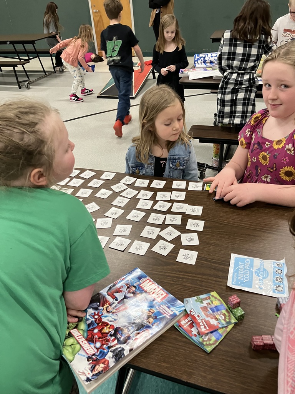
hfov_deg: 49.7
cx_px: 148
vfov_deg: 63.4
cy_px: 197
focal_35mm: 28
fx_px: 318
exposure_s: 1/60
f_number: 1.8
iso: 200
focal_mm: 3.99
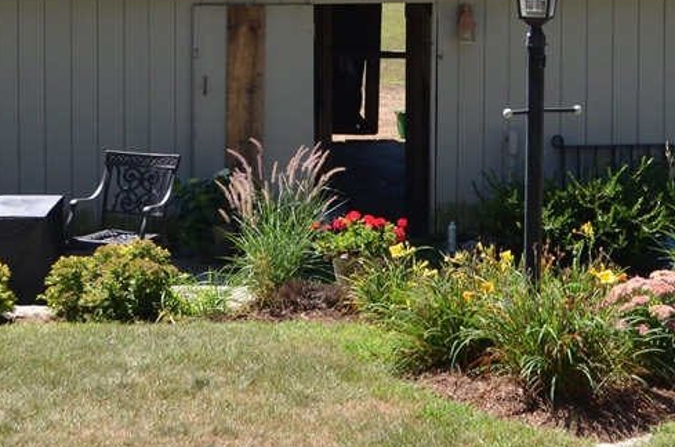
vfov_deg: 15.3
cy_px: 28
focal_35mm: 88
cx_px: 345
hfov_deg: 23.2
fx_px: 1647
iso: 200
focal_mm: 28
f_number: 8
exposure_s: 1/250
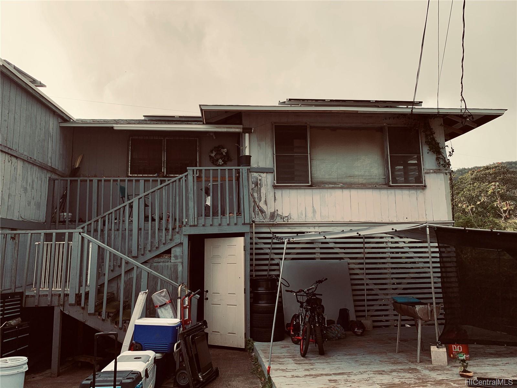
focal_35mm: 26
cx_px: 258
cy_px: 194
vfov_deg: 53.1
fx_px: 388
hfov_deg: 67.3
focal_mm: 4.25
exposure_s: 1/1812
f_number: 1.8
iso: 25
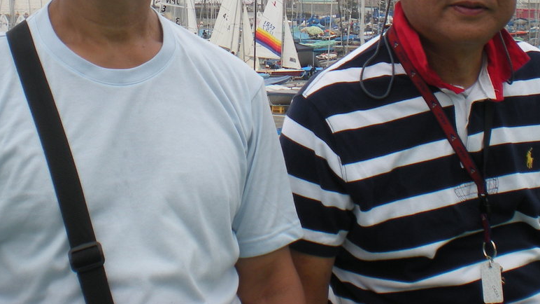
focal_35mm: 70
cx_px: 251
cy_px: -28
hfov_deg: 30.1
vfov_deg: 16.7
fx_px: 1002
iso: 64
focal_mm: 6.3
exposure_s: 1/152
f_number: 4.6
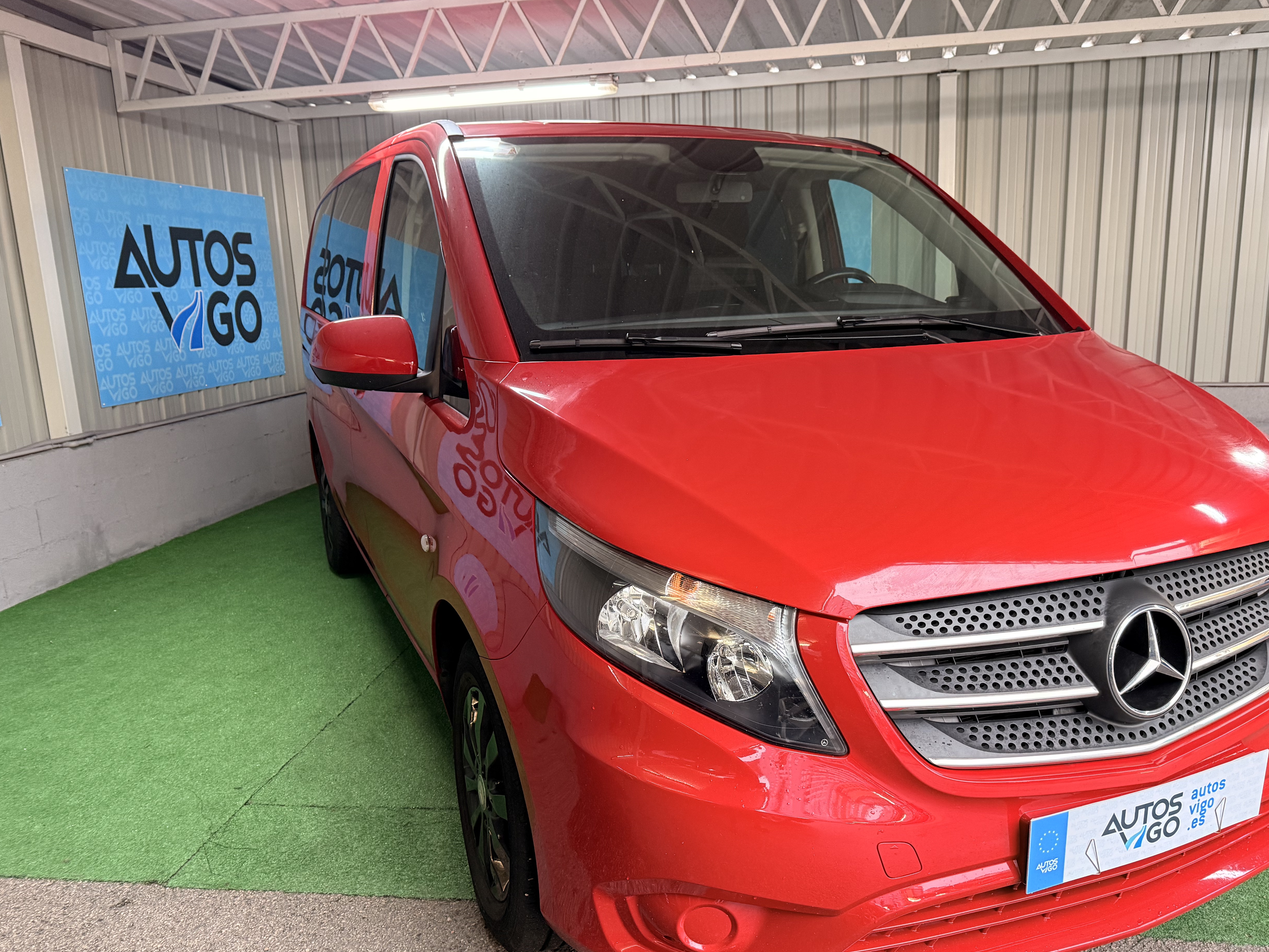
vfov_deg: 49.7
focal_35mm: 28
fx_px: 1026
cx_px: 693
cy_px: 515
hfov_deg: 63.3
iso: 250
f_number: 1.78
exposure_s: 1/50
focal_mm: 6.76
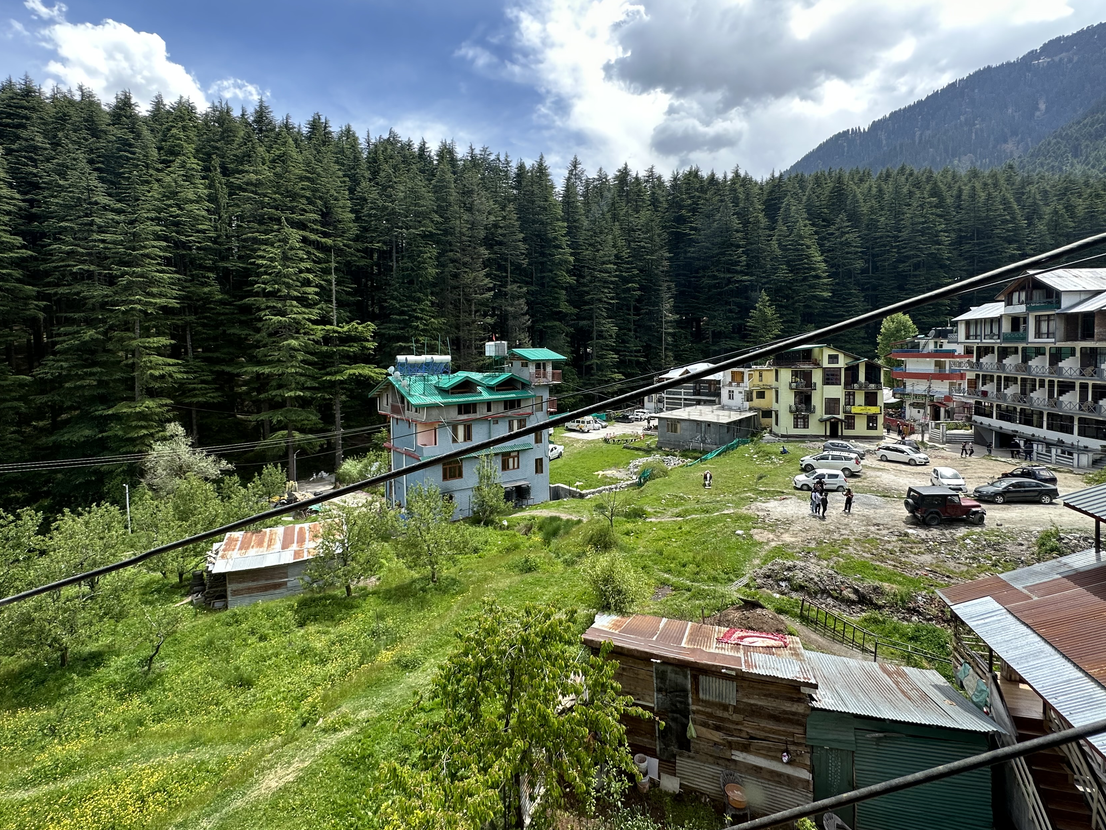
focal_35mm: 17
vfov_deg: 74.4
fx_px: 543
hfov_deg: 91.0
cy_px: 366
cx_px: 536
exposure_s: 1/535
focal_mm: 2.22
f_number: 2.2
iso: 40
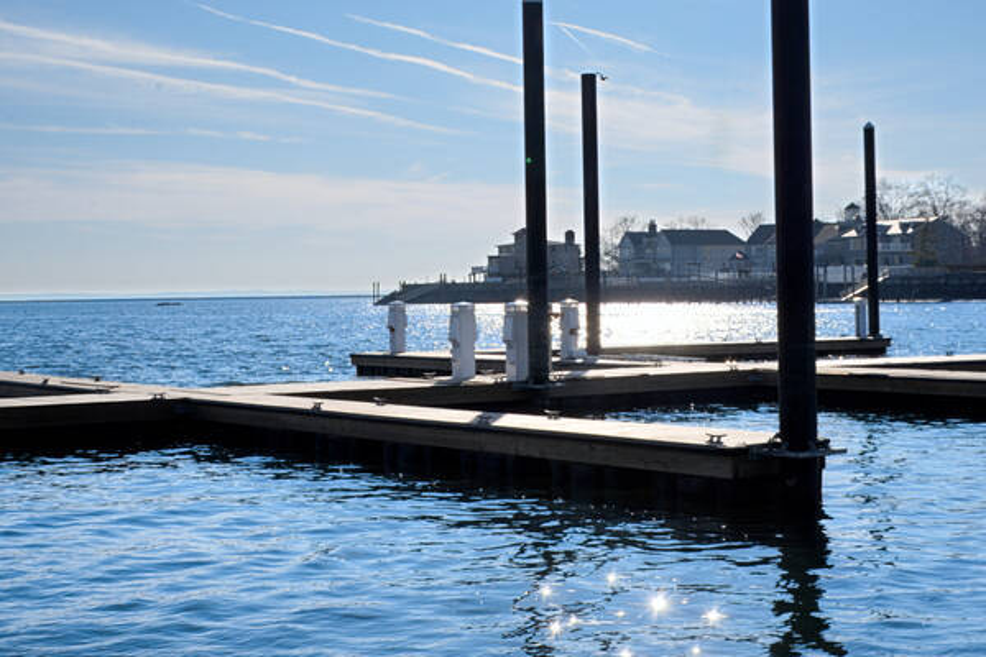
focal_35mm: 57
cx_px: 493
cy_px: 328
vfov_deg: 23.8
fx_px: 1561
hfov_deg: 35.1
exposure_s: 1/1250
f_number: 18
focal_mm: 38
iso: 640
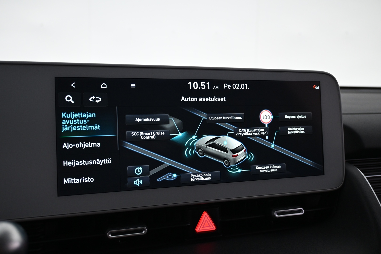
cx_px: 190
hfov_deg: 58.3
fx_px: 341
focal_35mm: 32
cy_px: 127
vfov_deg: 40.8
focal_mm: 21.5
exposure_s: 1/30
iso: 720
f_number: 4
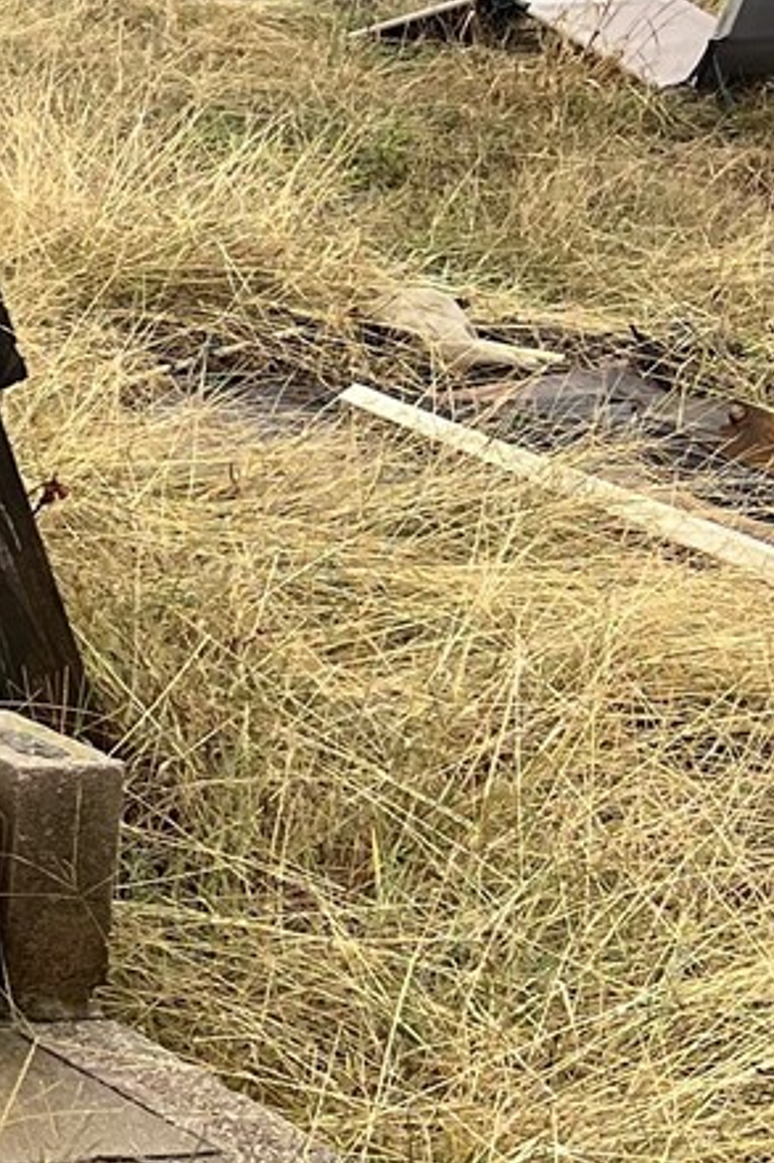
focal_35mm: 118
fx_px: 3808
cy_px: 478
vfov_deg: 17.3
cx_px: -1337
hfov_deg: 9.7
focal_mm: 5.7
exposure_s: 1/924
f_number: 1.5
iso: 50
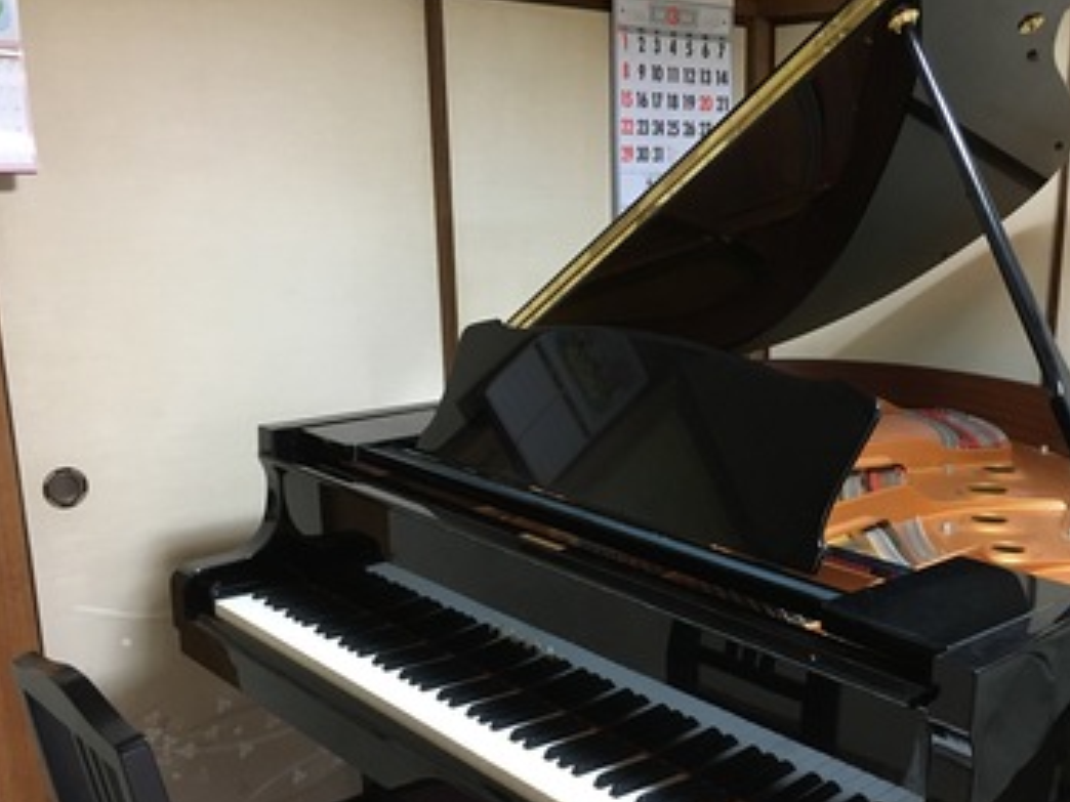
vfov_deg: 35.8
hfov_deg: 46.0
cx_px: 726
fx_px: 1236
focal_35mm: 40
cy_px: 492
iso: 200
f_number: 2.2
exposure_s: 1/20
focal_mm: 4.15
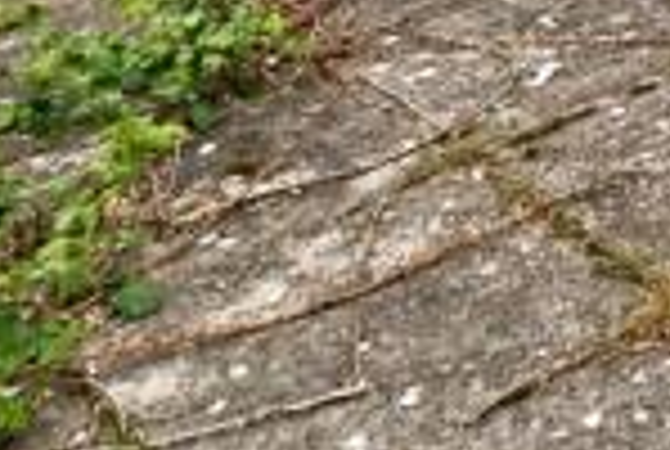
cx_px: 1273
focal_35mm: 96
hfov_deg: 16.8
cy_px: -950
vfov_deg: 10.1
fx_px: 1790
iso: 400
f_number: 8
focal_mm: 14
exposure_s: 1/2000
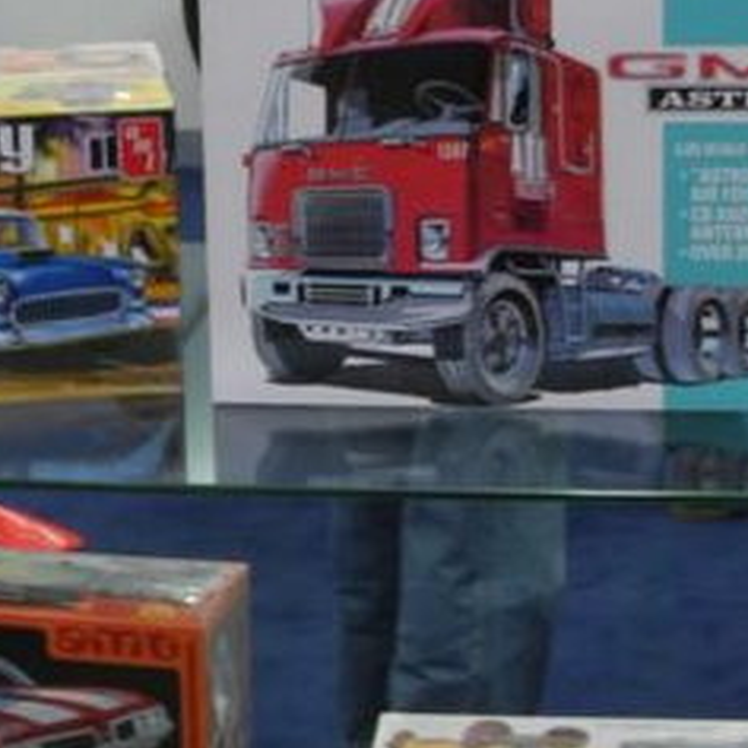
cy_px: -73
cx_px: 456
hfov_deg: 16.6
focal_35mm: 105
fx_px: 2567
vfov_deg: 16.1
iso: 100
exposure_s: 1/60
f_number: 2.8
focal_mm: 6
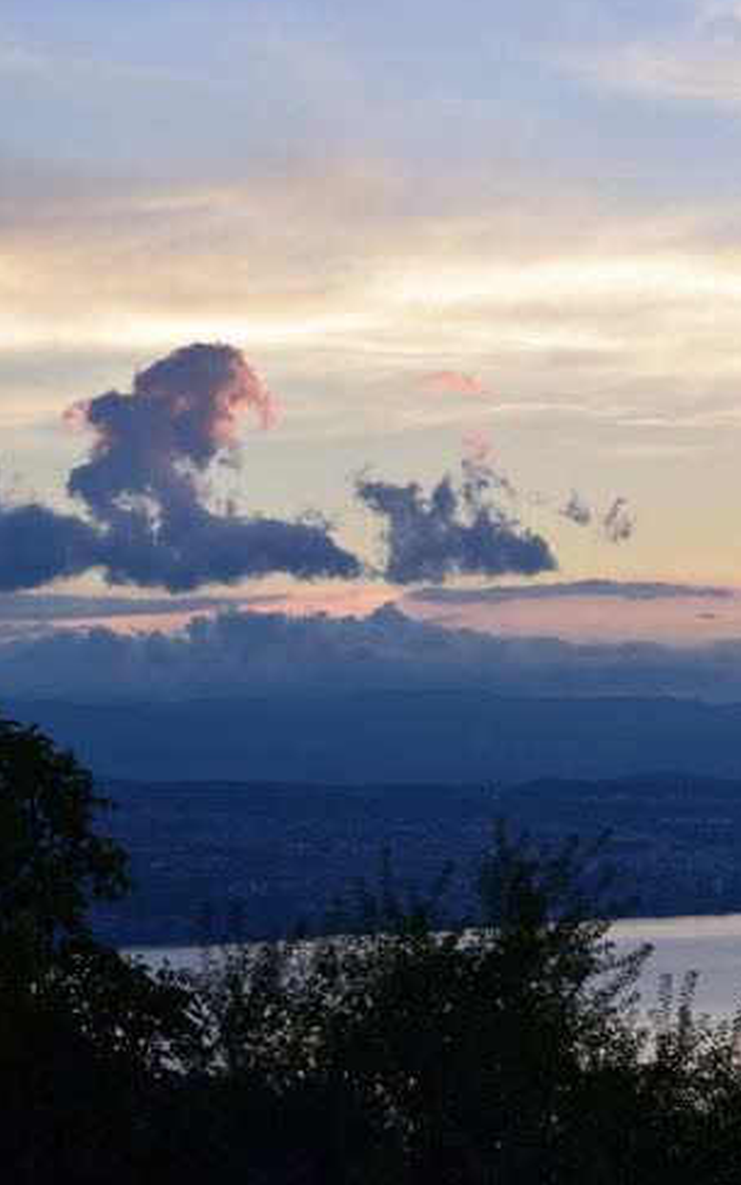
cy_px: 631
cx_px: 364
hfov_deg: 11.6
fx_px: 3646
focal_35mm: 113
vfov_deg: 18.5
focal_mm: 45
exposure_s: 1/125
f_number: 9
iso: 400
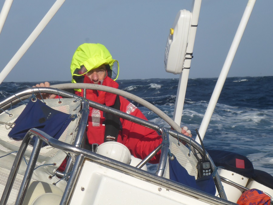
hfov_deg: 14.0
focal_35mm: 141
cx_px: 136
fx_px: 1112
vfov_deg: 10.5
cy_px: 102
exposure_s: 1/640
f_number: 5.9
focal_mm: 22.8
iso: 100
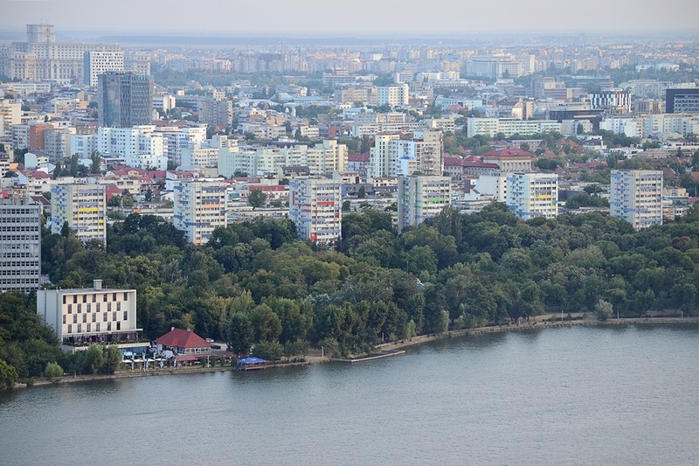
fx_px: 3203
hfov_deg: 12.5
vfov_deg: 8.3
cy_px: 233
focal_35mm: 165
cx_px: 350
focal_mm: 110
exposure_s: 1/160
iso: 800
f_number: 5.6
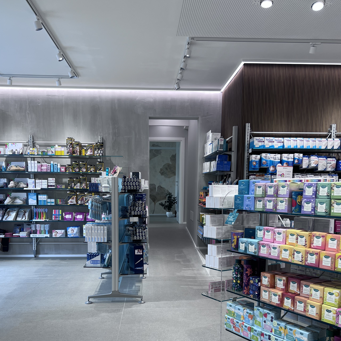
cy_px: 234
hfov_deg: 46.0
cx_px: 165
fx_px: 401
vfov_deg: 45.2
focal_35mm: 36
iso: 32
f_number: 1.5
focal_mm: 5.7
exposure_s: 1/118
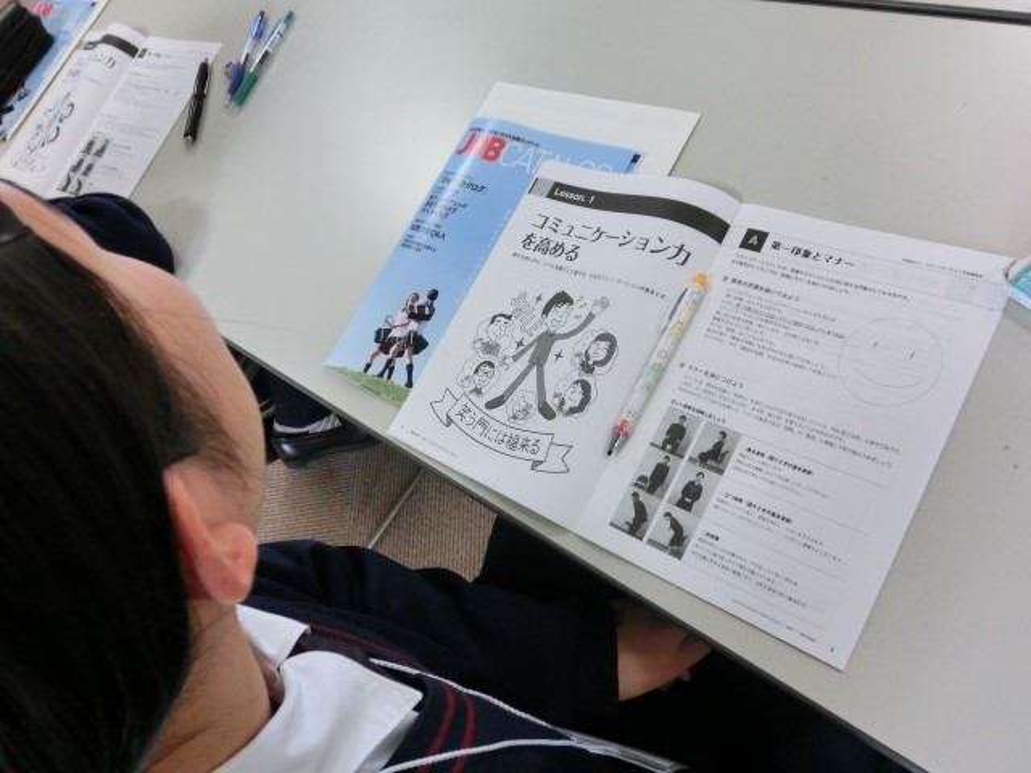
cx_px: 516
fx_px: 834
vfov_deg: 49.7
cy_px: 386
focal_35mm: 28
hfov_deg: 63.4
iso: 250
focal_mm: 5
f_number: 3
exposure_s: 1/125
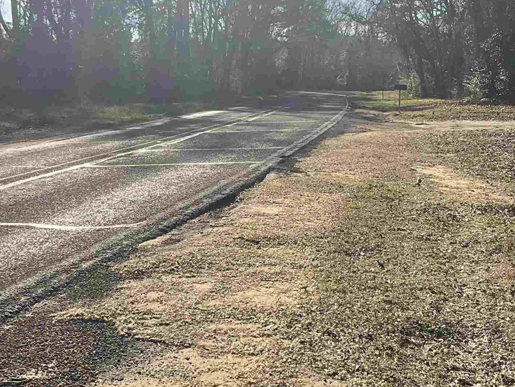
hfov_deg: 30.5
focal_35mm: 63
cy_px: 132
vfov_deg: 23.2
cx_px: 343
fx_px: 937
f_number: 1.8
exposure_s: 1/2058
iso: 25
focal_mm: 3
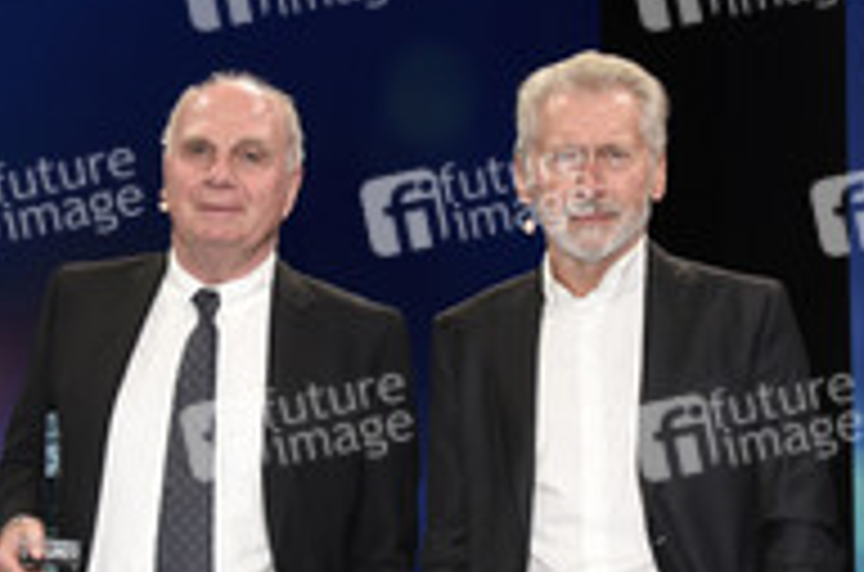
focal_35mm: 73
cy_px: 540
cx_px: 358
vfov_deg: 18.2
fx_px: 1748
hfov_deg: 27.7
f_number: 6.3
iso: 1000
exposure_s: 1/80
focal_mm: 31
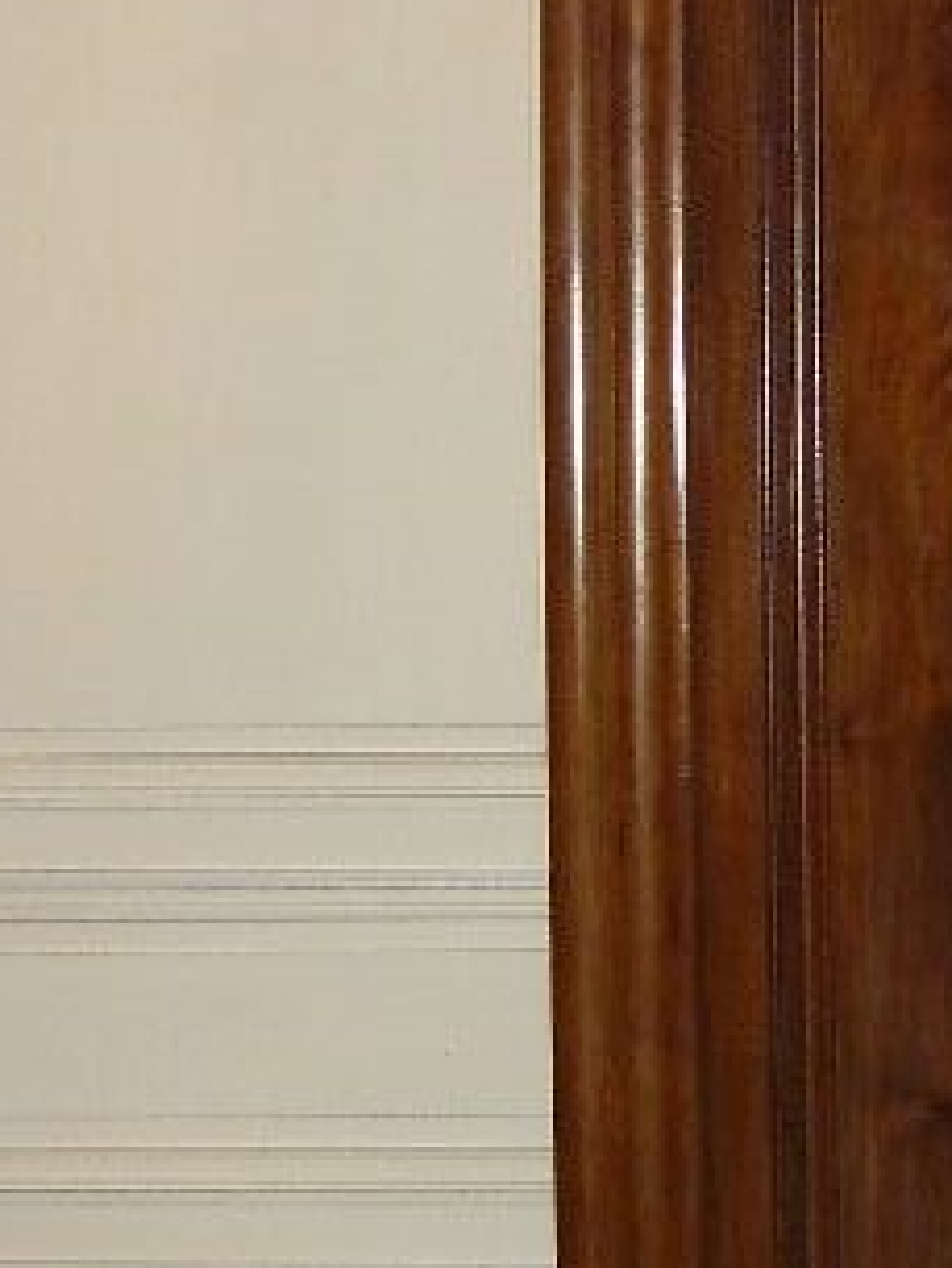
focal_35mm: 118
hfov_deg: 11.9
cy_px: 308
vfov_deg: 16.6
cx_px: 1538
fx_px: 4324
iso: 160
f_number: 2.8
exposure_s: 1/15
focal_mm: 6
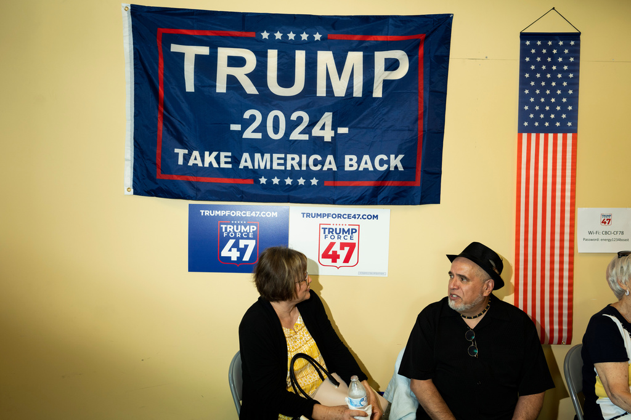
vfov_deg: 46.4
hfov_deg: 65.5
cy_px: 210
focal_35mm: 28
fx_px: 491
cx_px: 316
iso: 400
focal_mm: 28
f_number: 5.6
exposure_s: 1/80
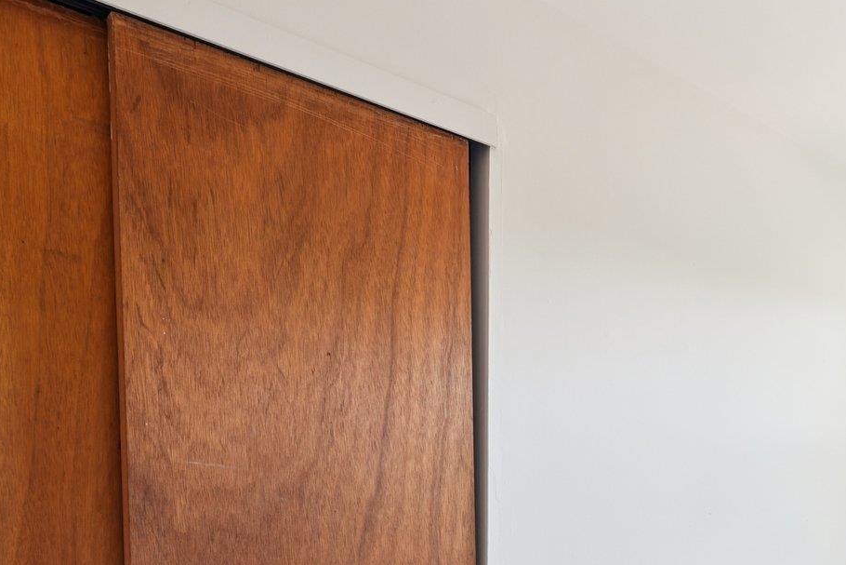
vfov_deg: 34.8
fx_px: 846
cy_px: 509
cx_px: 919
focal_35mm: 36
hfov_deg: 42.4
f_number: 8
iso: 400
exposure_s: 1/8
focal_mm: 16
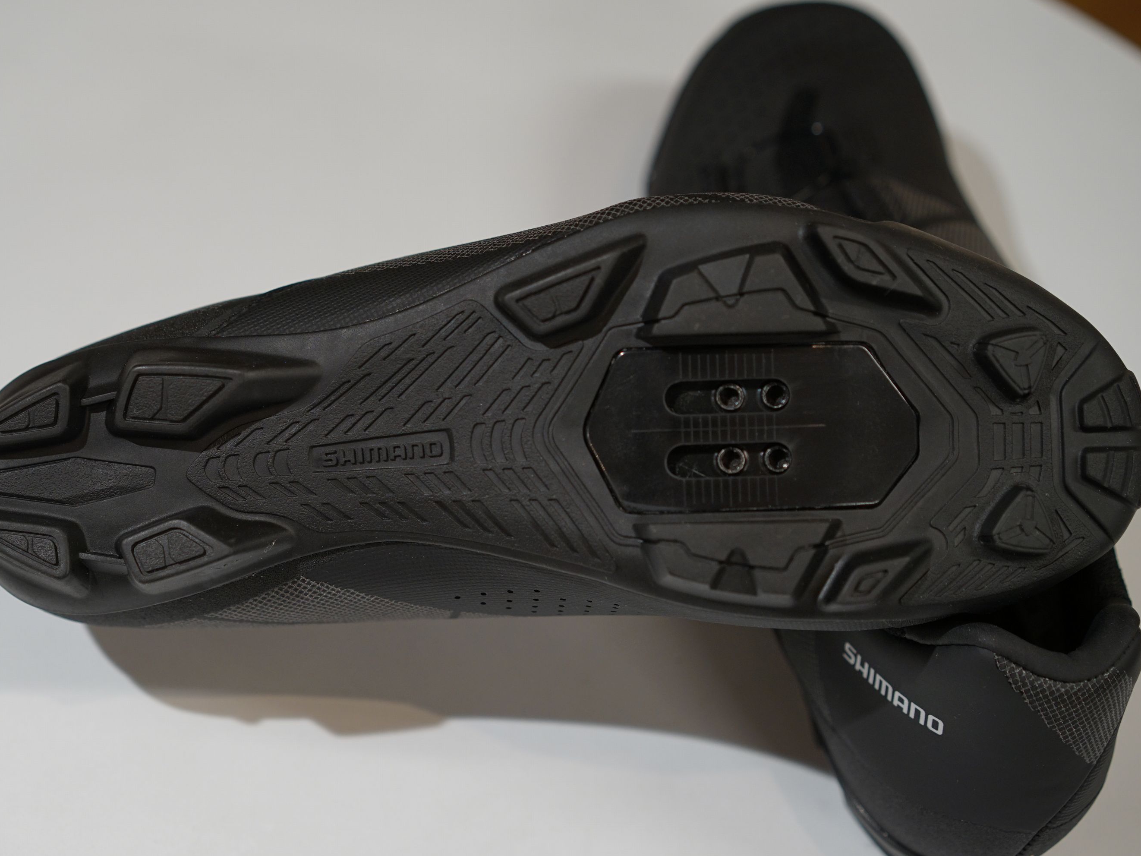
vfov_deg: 24.4
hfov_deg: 32.2
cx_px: 540
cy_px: 429
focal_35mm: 60
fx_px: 1978
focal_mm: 55
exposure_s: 1/100
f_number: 3.2
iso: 320
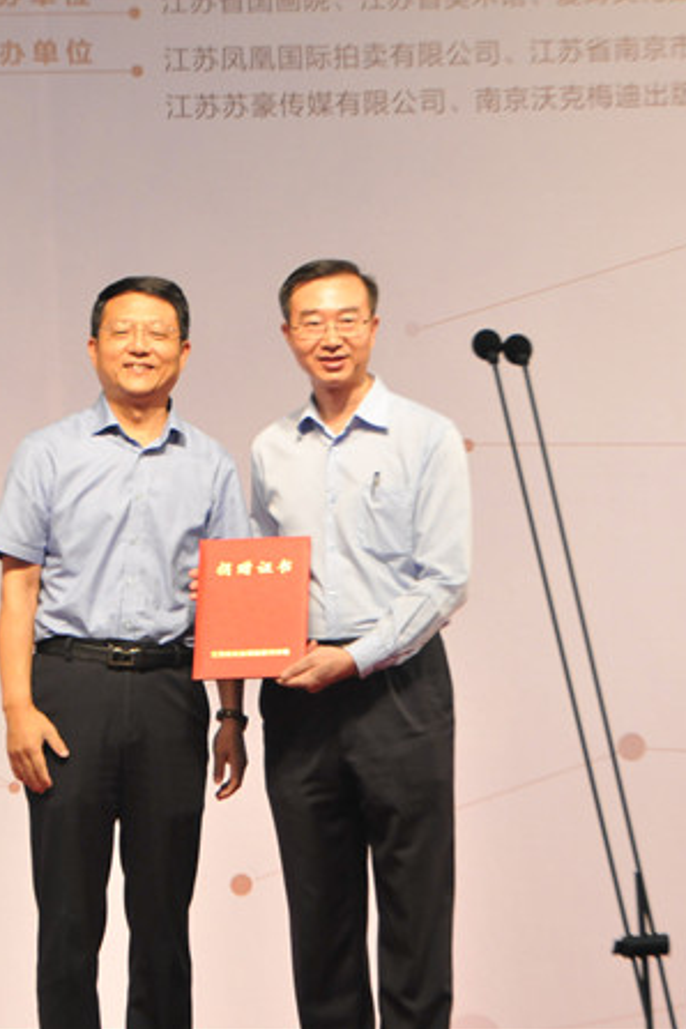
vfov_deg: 12.0
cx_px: 256
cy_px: 512
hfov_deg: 8.0
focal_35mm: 171
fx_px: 4880
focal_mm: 75
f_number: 5
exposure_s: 1/50
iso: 1000
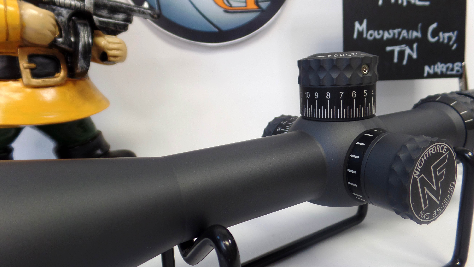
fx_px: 327
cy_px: 130
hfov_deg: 71.9
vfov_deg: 44.4
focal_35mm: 26
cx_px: 245
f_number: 2.8
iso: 80
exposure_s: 1/30
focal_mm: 4.1
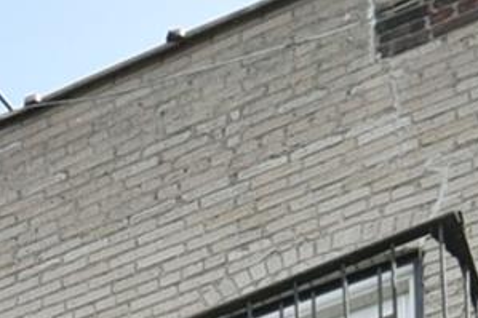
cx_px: -64
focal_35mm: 96
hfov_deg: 20.2
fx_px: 1274
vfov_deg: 10.4
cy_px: 936
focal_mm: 14
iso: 200
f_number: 8
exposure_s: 1/125
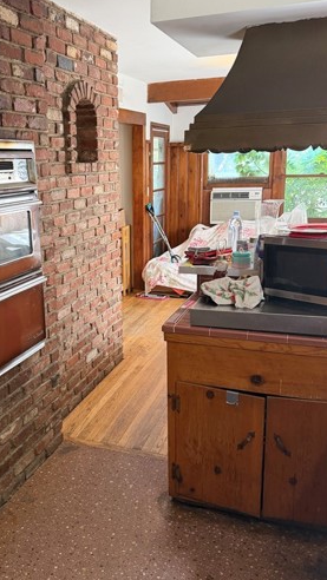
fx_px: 524
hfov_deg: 34.2
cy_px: 285
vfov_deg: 58.0
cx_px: 94
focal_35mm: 34
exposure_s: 1/60
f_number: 1.78
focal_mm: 6.76
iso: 320
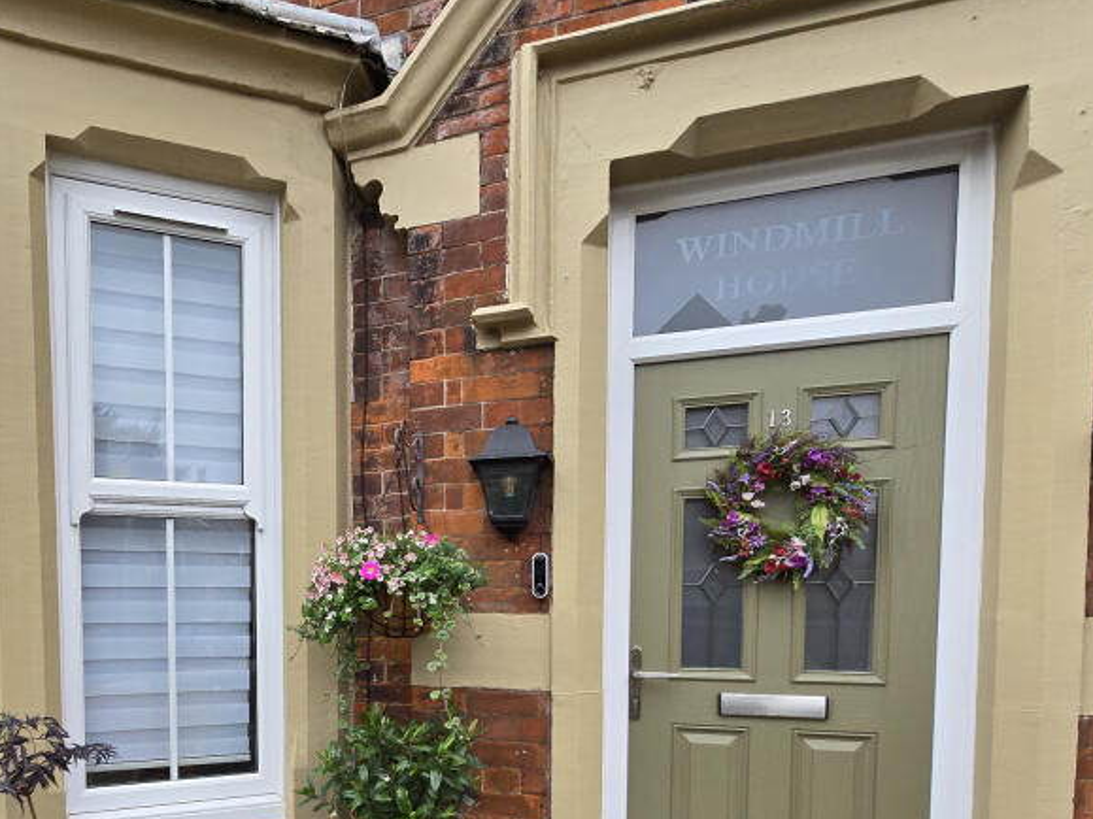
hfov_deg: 69.9
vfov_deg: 54.7
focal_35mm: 23
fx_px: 726
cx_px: 296
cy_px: 659
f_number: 2.2
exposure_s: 1/411
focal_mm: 2.2
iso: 50
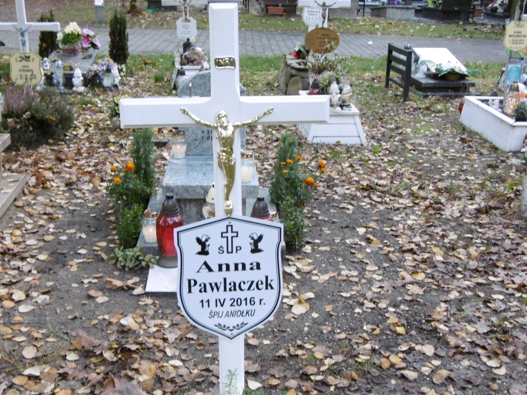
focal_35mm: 52
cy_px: 199
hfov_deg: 36.8
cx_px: 253
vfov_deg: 28.0
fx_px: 792
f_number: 3.8
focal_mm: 7.7
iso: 200
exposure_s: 1/60
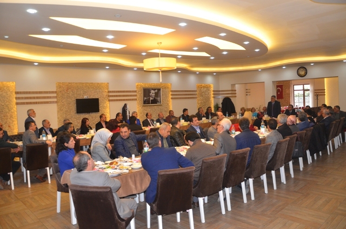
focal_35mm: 27
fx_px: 259
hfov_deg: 67.5
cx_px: 173
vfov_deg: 47.7
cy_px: 114
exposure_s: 1/60
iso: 800
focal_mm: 18
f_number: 3.5
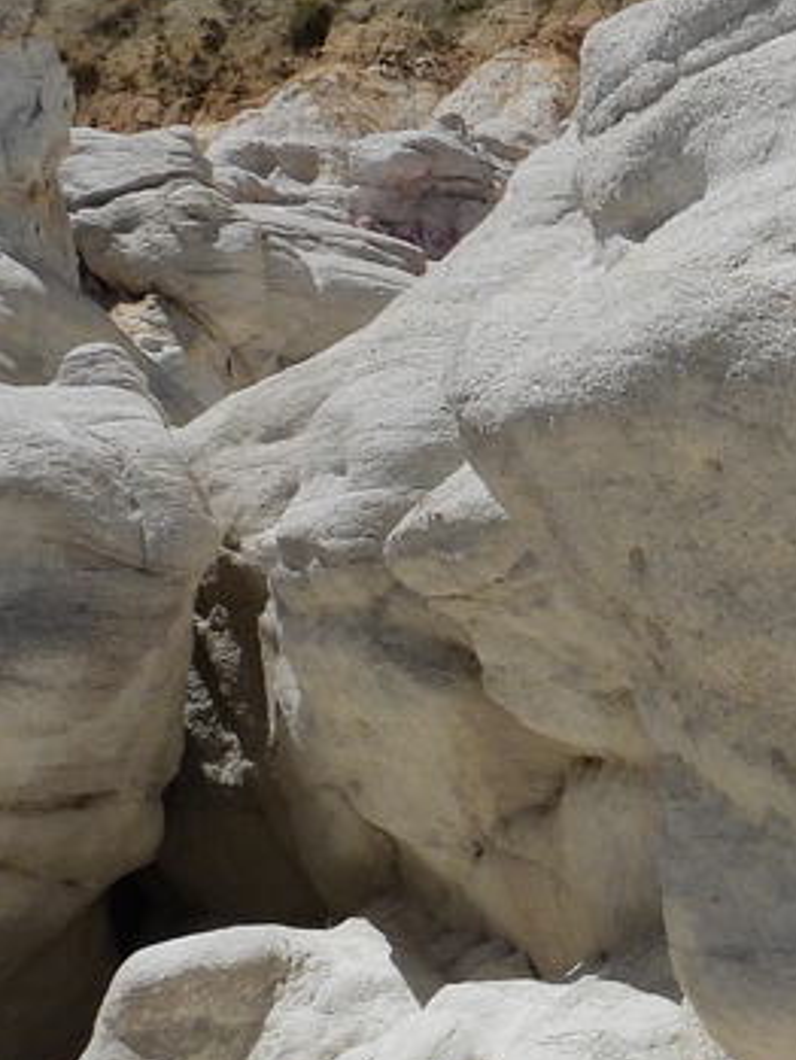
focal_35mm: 88
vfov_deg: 21.8
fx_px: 2696
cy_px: 908
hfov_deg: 15.7
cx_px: 1112
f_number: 4.5
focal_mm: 4.3
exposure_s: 1/2000
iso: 100
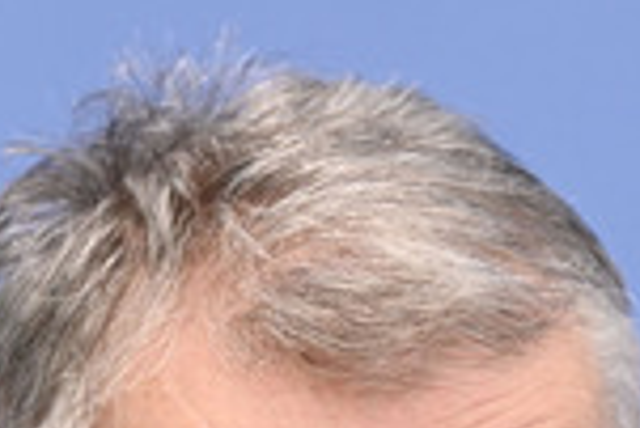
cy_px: 614
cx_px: 384
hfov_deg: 3.9
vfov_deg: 2.6
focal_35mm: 522
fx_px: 9289
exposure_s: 1/640
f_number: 5
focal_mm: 175
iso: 4000
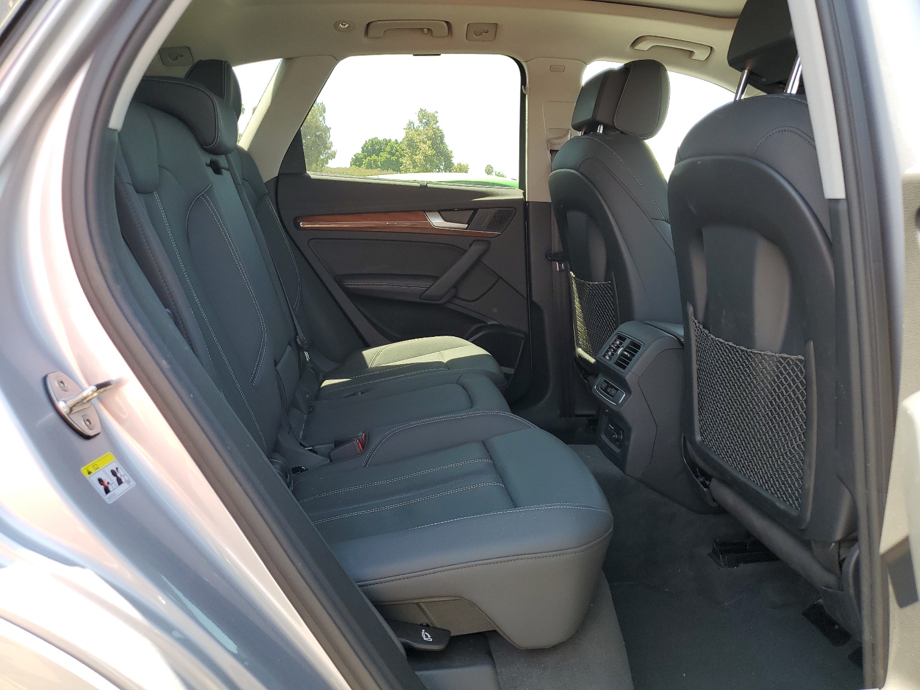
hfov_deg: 67.3
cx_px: 460
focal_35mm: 26
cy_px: 345
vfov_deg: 53.1
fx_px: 691
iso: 50
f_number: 1.5
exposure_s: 1/175
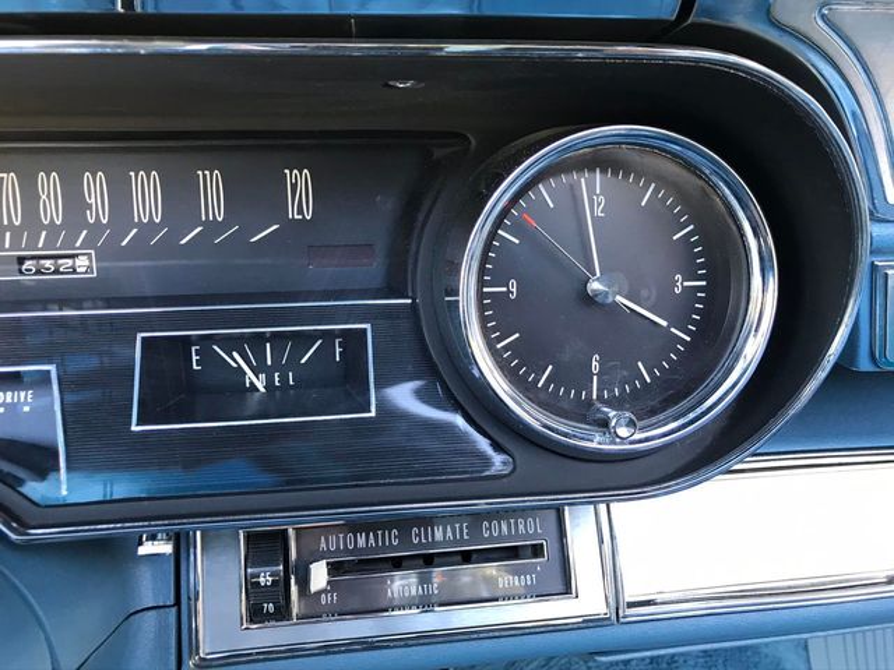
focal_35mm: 28
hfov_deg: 63.4
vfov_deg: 49.7
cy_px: 335
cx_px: 447
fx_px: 723
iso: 32
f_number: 1.8
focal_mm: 3.99
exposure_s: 1/31
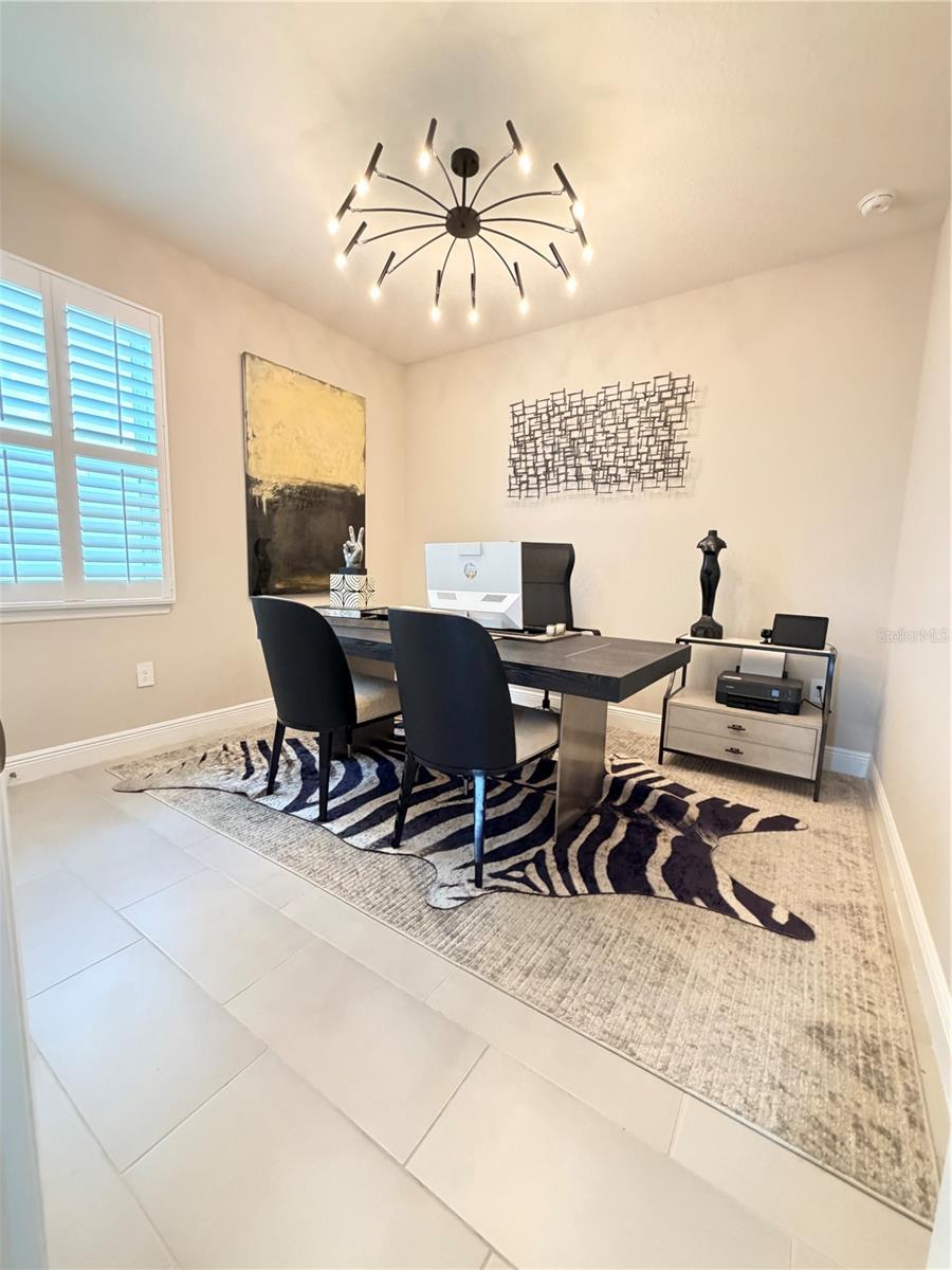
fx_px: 513
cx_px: 476
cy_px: 635
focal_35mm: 14
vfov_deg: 102.1
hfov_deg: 85.7
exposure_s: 1/60
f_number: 2.2
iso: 800
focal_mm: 2.22
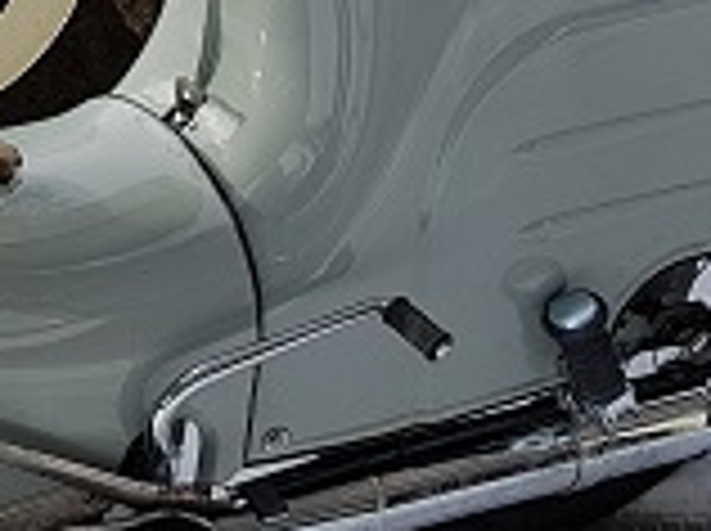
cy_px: 126
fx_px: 2133
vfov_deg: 14.1
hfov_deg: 17.9
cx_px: -162
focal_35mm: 104
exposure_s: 1/1500
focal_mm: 4.2
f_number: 1.7
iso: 40
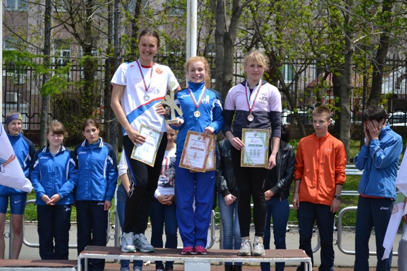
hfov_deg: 24.6
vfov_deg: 16.6
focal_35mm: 82
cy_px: 136
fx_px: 933
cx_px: 204
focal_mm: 55
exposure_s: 1/1000
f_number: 5.6
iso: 400
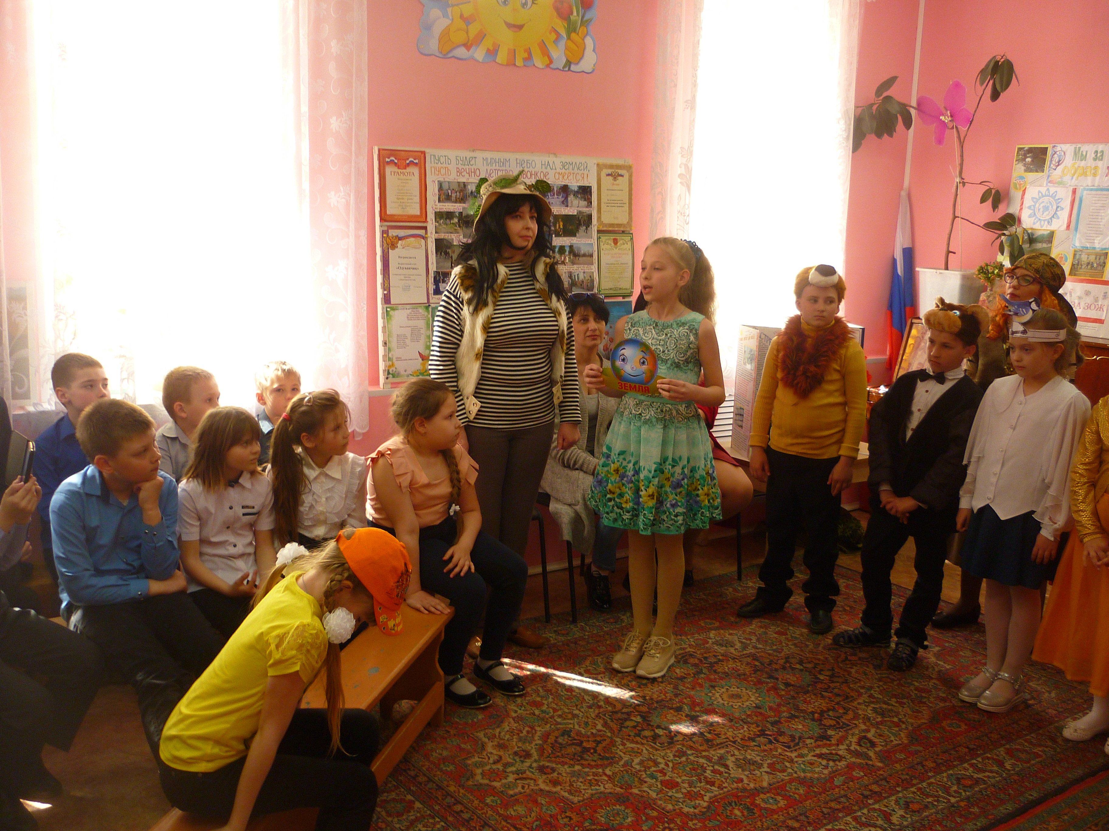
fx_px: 1057
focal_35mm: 33
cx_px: 554
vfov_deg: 42.9
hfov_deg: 55.4
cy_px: 416
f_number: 2.8
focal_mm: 5.5
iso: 125
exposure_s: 1/30
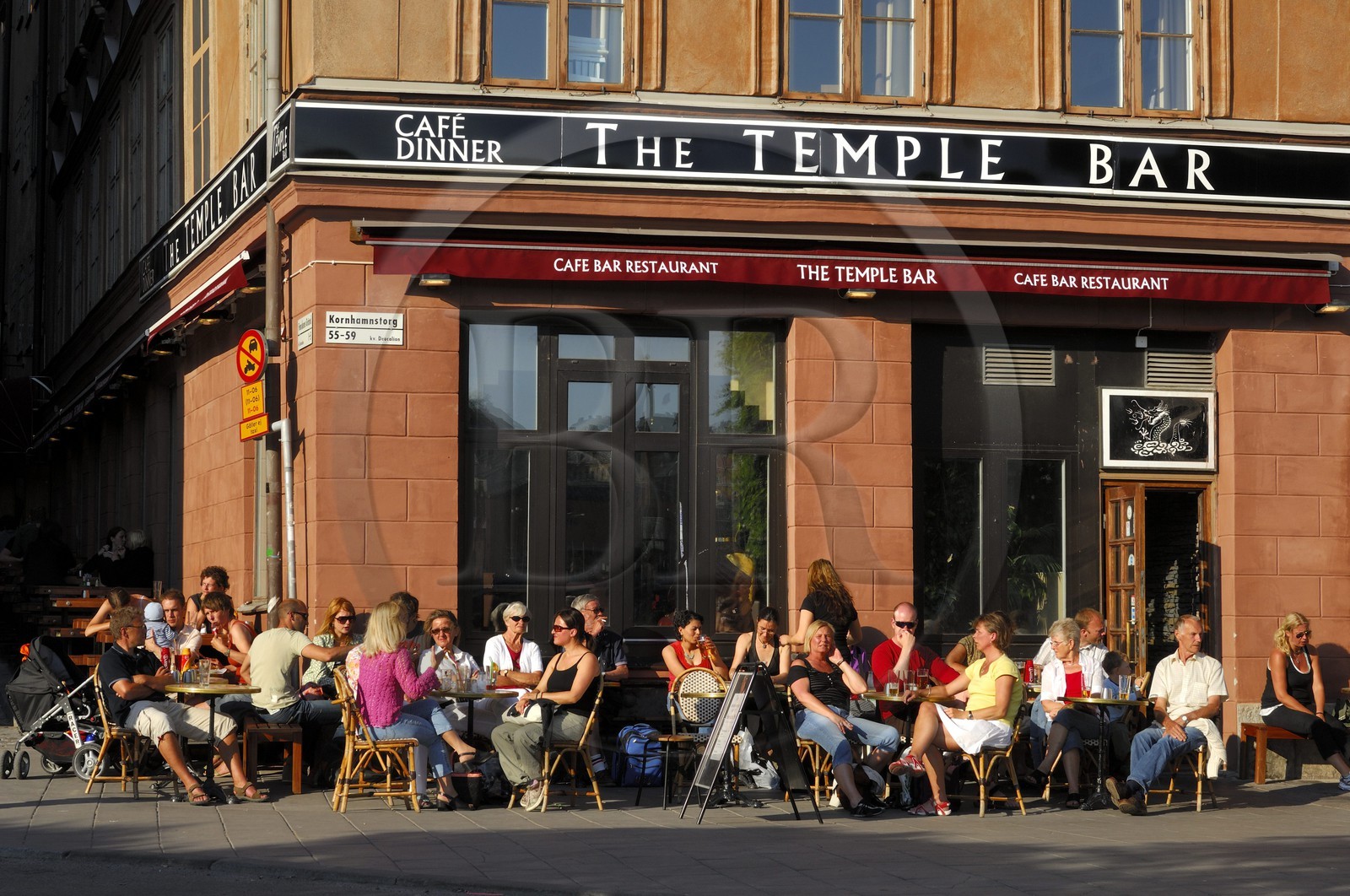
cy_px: 448
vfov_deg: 20.1
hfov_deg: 29.9
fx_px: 2528
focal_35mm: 68
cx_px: 675
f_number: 11
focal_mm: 45
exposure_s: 1/160
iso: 100
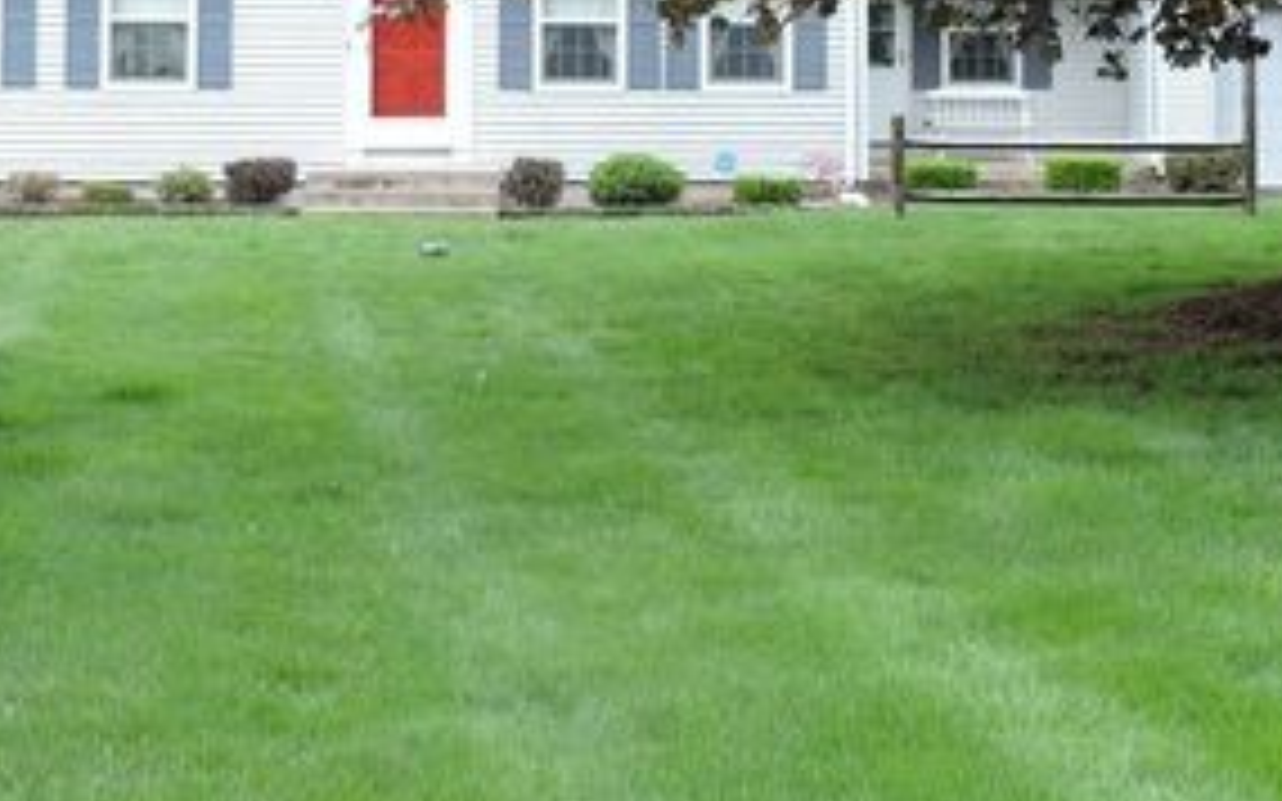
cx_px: 747
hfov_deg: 31.5
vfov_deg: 19.5
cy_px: 29
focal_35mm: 65
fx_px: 2271
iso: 100
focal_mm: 6.2
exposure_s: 1/125
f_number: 3.3
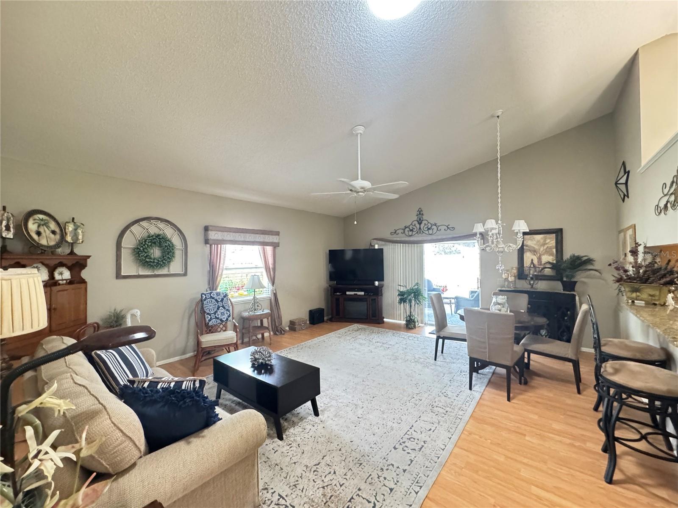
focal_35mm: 14
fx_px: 274
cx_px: 339
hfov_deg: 102.1
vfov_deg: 85.7
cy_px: 254
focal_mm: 2.22
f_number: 2.2
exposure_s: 1/60
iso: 1250
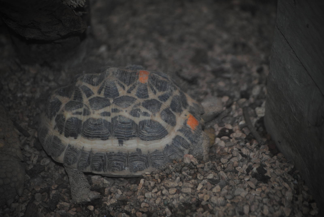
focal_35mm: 183
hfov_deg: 11.2
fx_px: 1649
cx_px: 162
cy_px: 108
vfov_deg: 7.5
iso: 200
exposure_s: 1/60
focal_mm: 122
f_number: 4.8
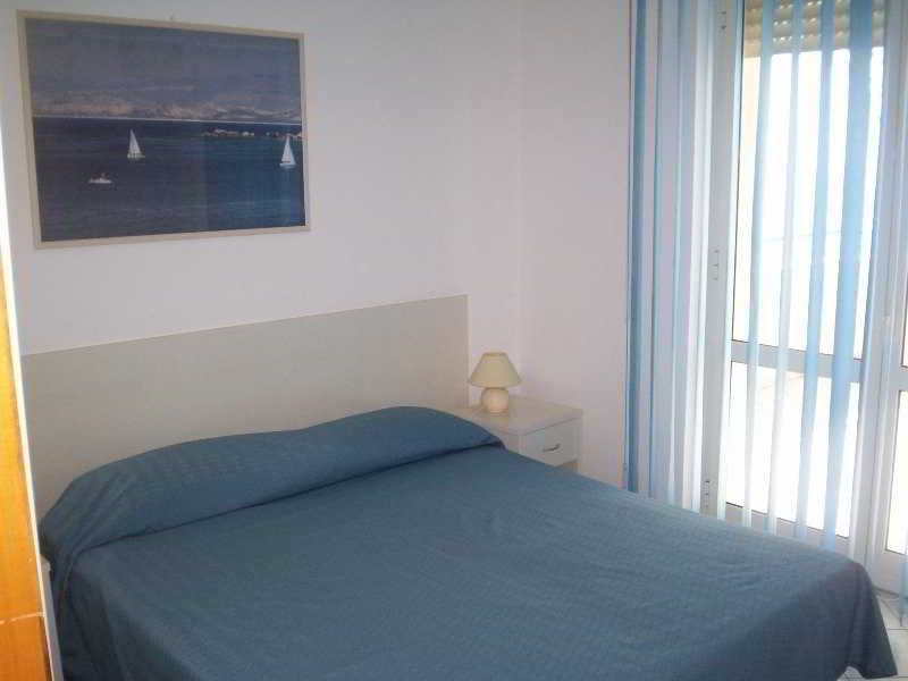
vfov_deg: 39.7
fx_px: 944
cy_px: 340
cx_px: 454
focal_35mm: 36
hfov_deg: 51.4
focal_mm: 5.9
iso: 140
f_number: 4.5
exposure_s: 1/64
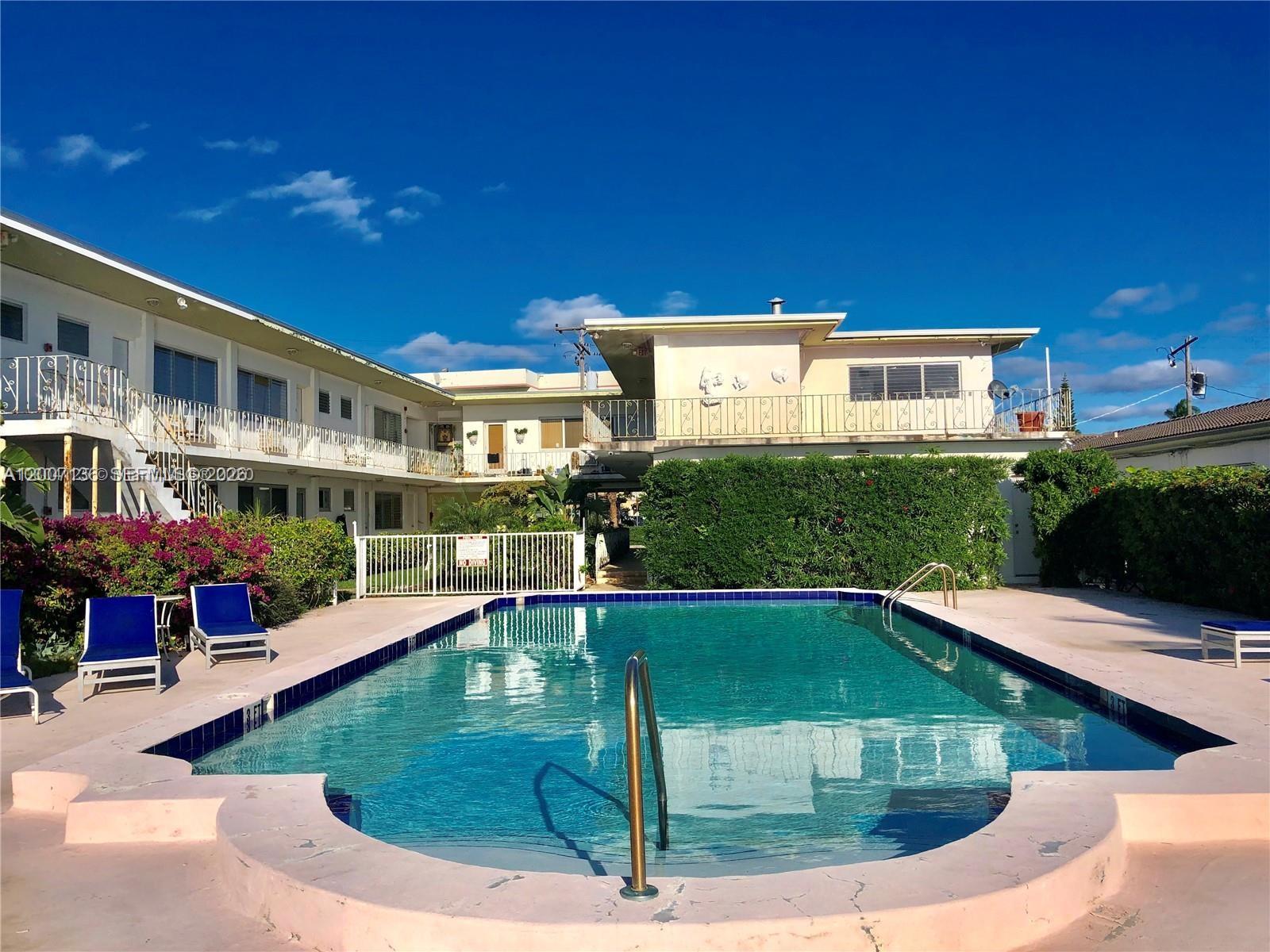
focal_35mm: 28
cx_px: 635
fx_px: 1027
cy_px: 476
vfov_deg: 49.7
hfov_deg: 63.4
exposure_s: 1/4000
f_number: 1.8
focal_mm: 4
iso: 25
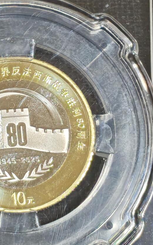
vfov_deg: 8.5
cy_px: 65
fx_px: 1641
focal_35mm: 246
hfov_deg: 5.3
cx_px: 20
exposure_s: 1/1105
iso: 50
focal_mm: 4.94
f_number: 1.5
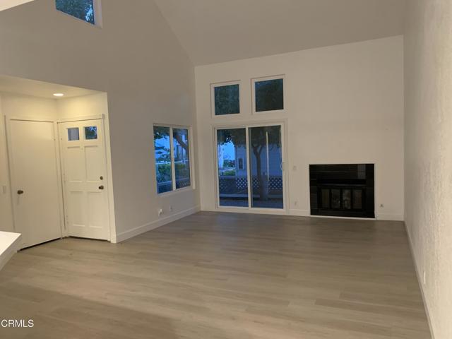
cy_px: 170
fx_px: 339
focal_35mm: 26
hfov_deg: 67.3
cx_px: 226
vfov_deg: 53.1
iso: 320
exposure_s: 1/60
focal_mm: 4.25
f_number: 1.8
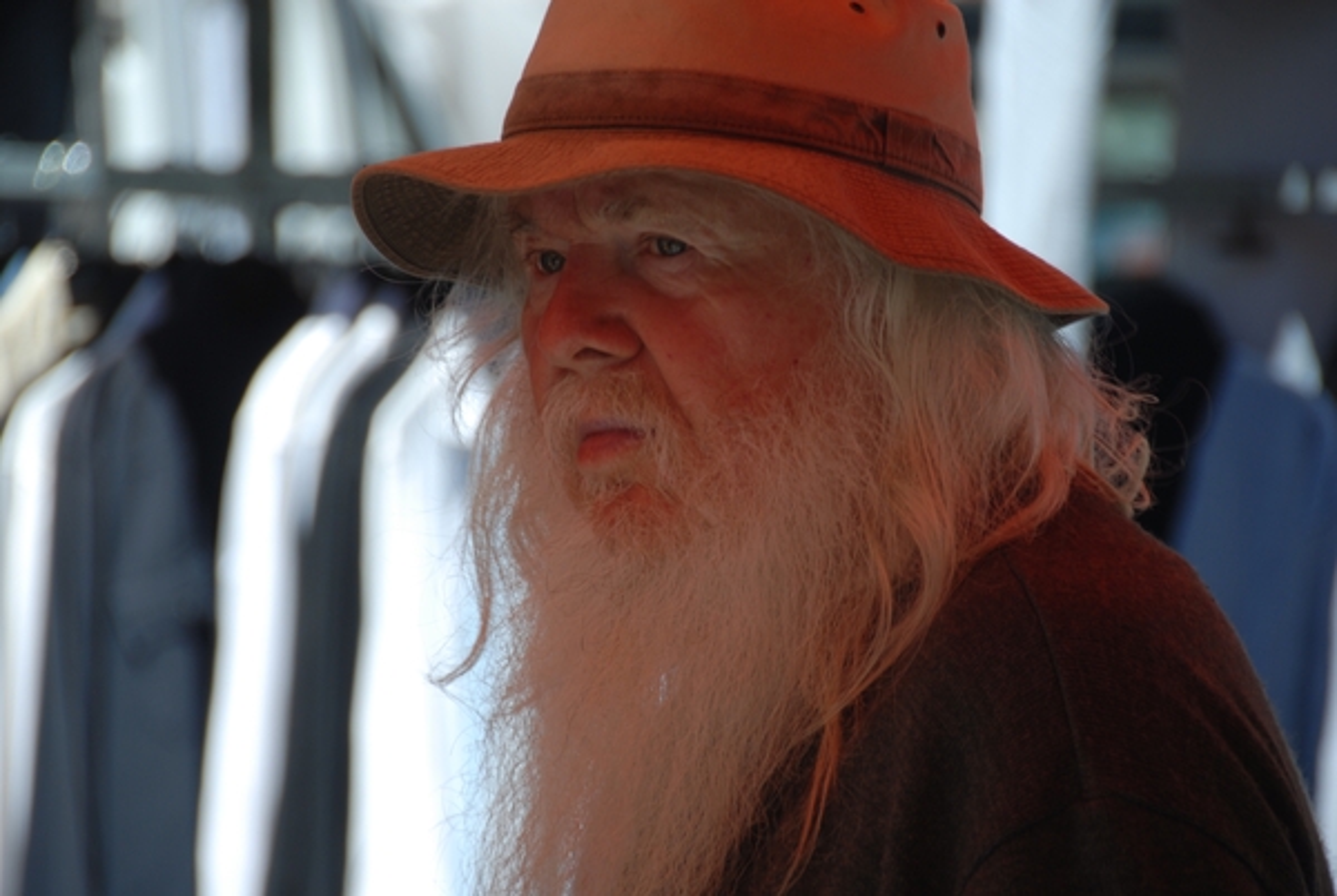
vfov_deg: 4.6
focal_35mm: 300
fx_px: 11158
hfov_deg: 6.9
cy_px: 448
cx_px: 668
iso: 100
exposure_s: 1/90
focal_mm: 200
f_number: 5.6
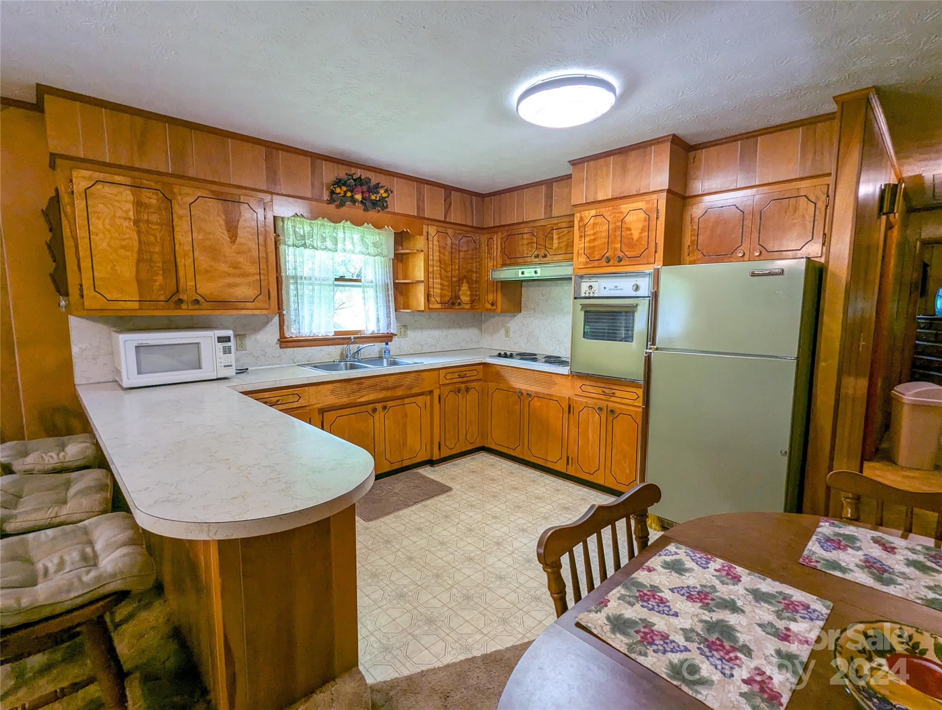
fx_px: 436
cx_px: 471
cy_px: 355
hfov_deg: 94.4
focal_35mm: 16
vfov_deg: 78.2
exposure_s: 1/60
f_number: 2.2
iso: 139
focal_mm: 2.35
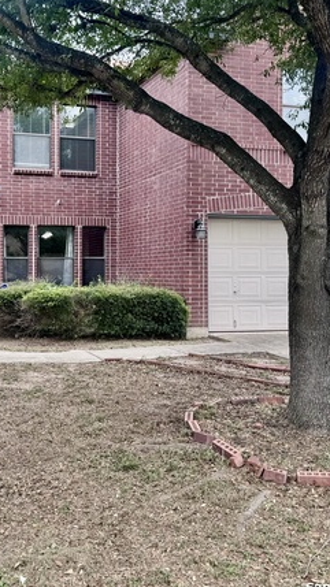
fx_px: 607
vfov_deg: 51.6
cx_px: 90
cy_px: 267
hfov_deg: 30.0
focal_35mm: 39
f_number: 1.78
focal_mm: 6.76
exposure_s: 1/598
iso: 80
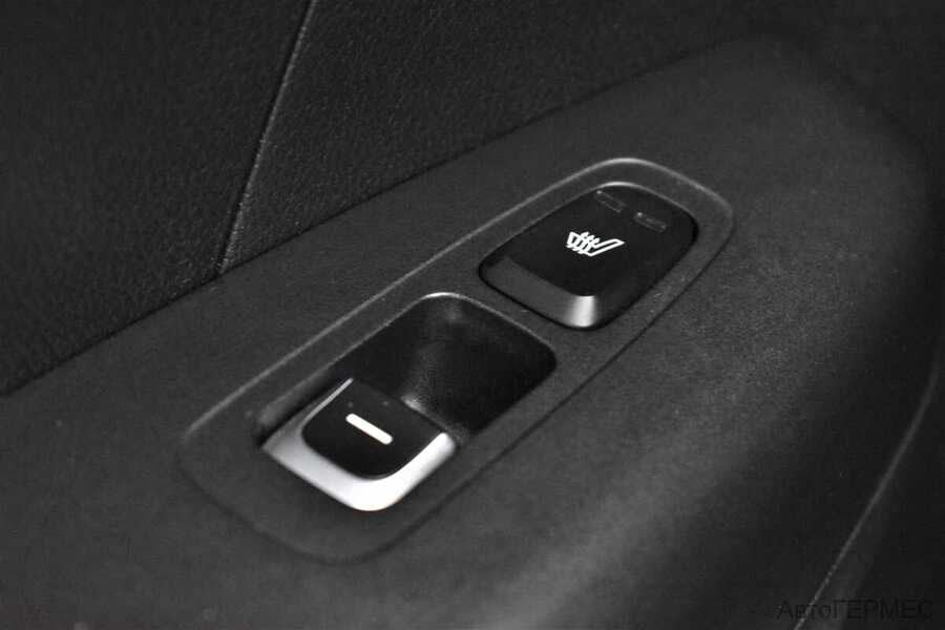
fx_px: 2165
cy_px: 315
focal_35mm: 82
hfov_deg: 24.6
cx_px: 472
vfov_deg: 16.6
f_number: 5.6
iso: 5600
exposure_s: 1/40
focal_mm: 55
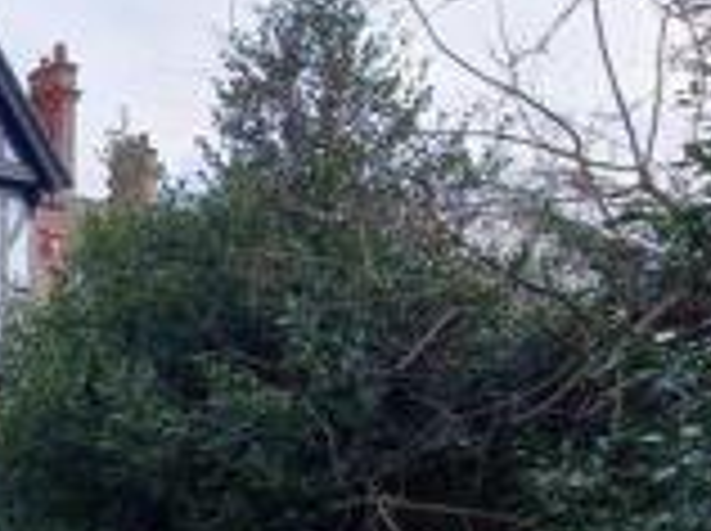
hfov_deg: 29.8
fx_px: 984
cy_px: 421
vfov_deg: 29.5
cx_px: -259
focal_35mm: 48
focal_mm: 1.8
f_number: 2.2
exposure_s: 1/403
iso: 50
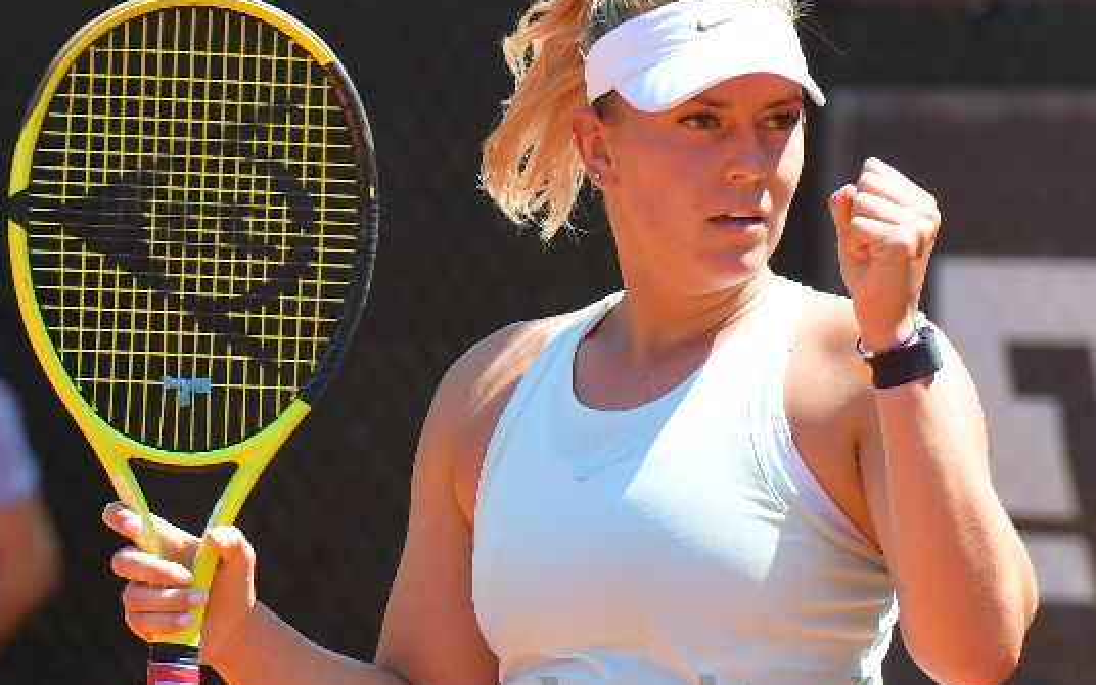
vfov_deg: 1.6
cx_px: 663
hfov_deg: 2.6
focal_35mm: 799
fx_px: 23866
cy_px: 455
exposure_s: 1/400
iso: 140
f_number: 5
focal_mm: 200
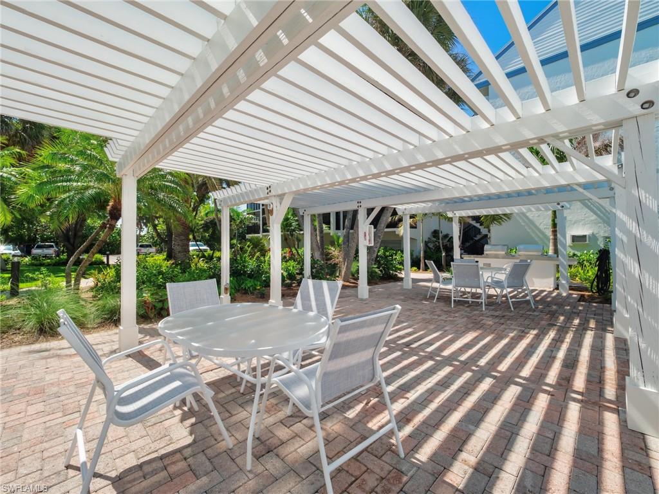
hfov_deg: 102.1
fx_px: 267
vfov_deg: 85.7
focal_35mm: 14
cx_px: 330
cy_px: 247
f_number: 7.1
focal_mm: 7
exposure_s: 1/640
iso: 200
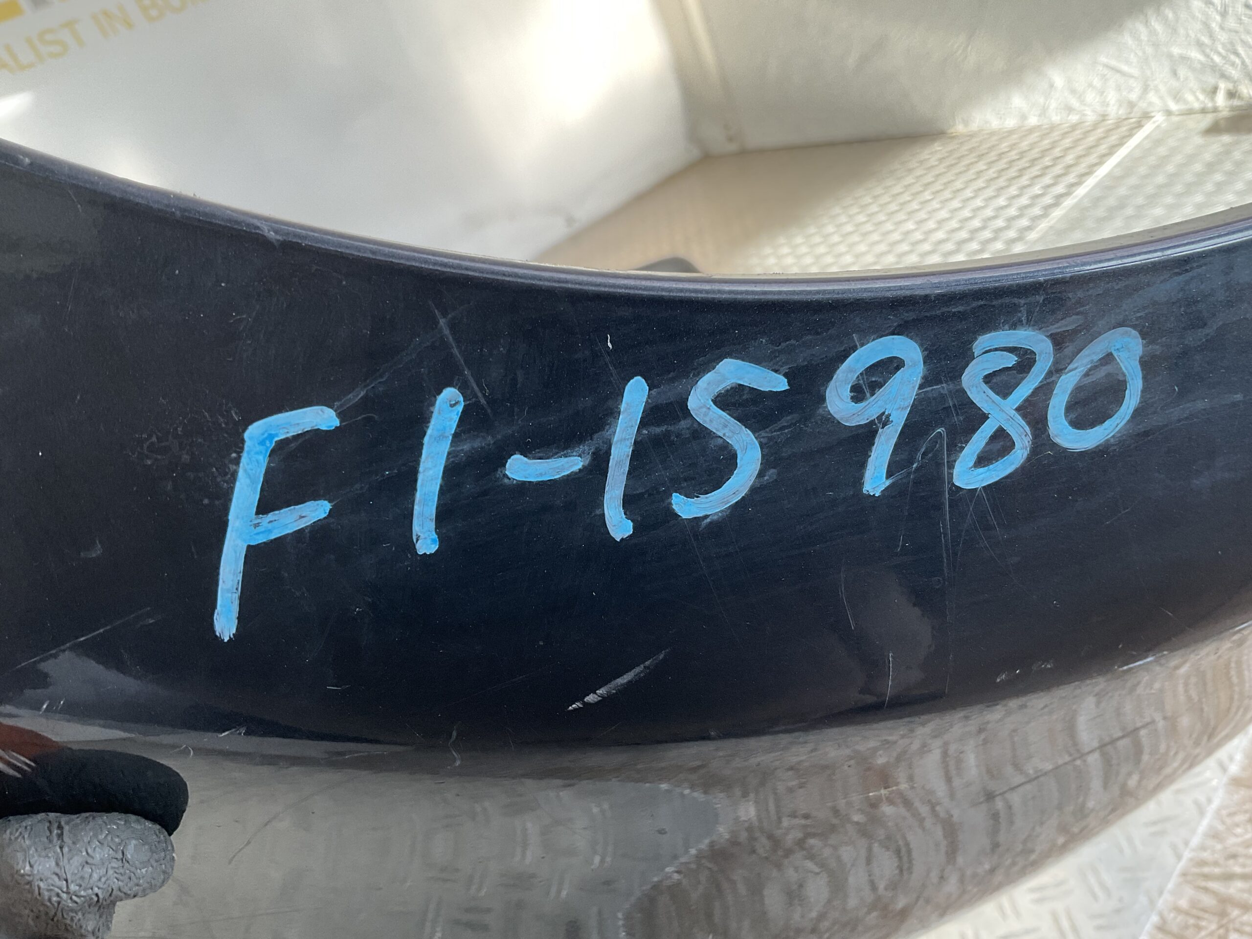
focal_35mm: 29
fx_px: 1049
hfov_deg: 61.7
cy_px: 470
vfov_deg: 48.2
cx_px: 626
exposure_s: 1/100
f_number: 1.8
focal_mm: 3
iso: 25
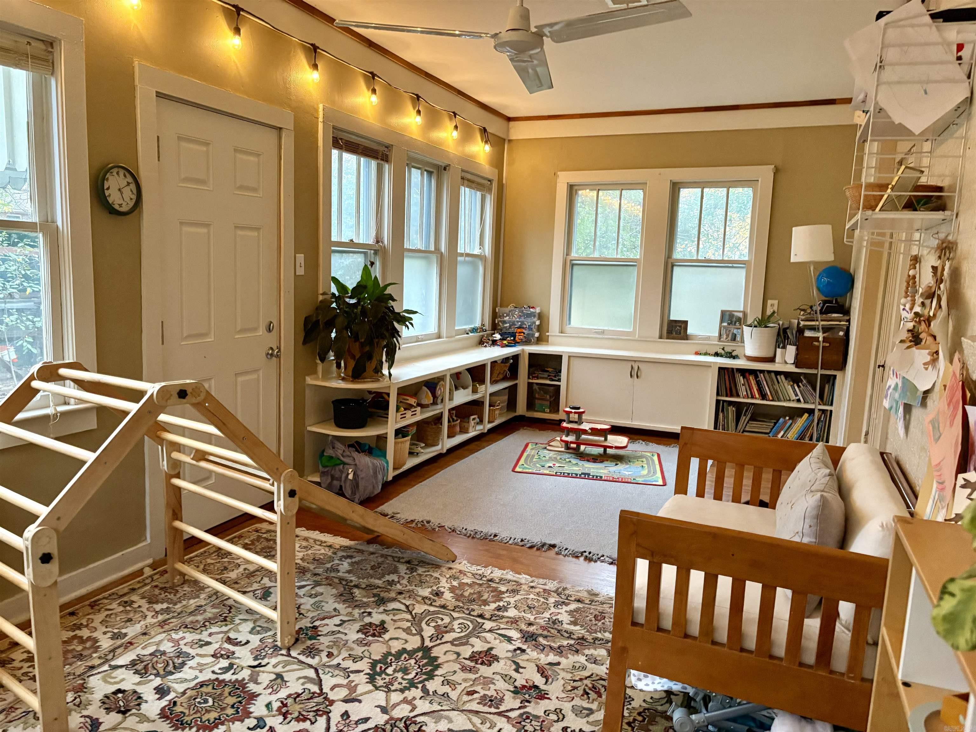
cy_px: 366
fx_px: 733
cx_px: 488
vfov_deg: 53.1
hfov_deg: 67.3
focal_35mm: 26
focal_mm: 5.96
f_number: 1.6
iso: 500
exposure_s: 1/40
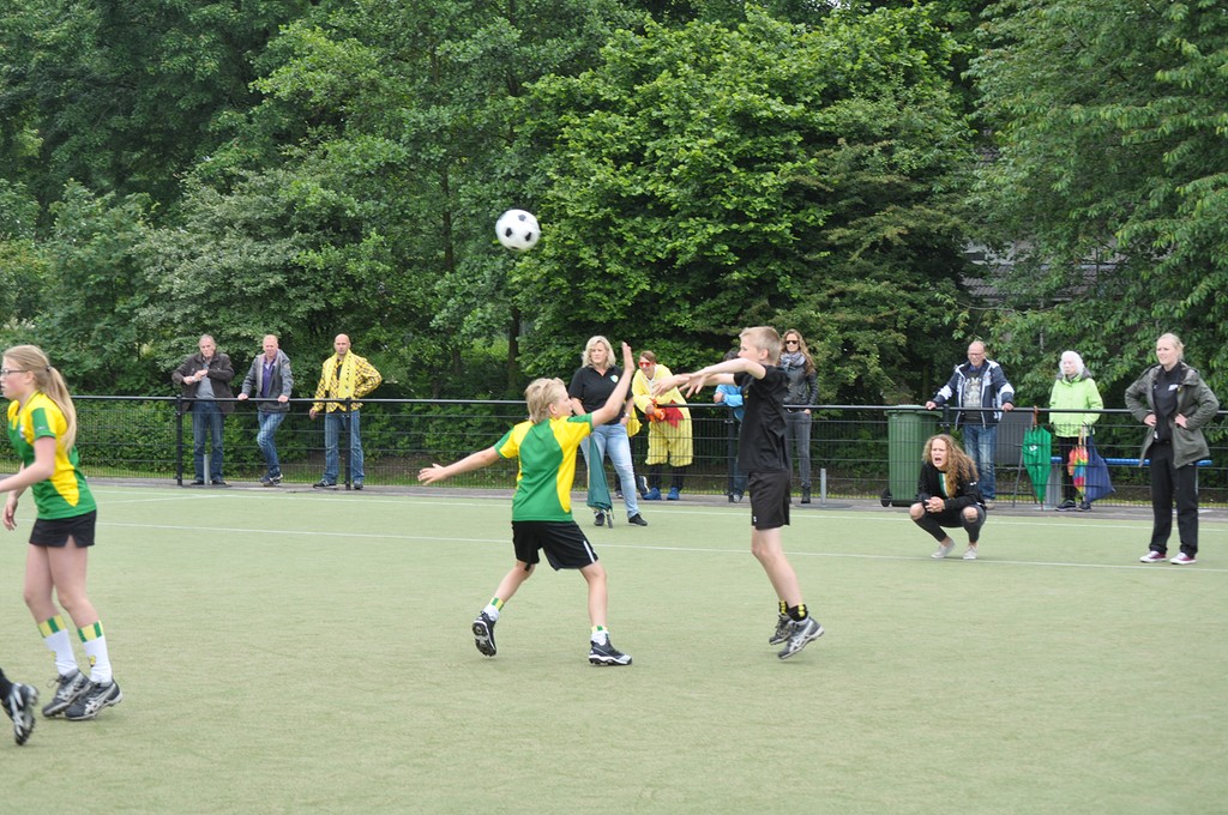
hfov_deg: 24.6
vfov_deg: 16.5
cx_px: 614
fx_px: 2811
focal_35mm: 82
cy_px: 408
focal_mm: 55
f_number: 7.1
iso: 400
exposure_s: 1/200
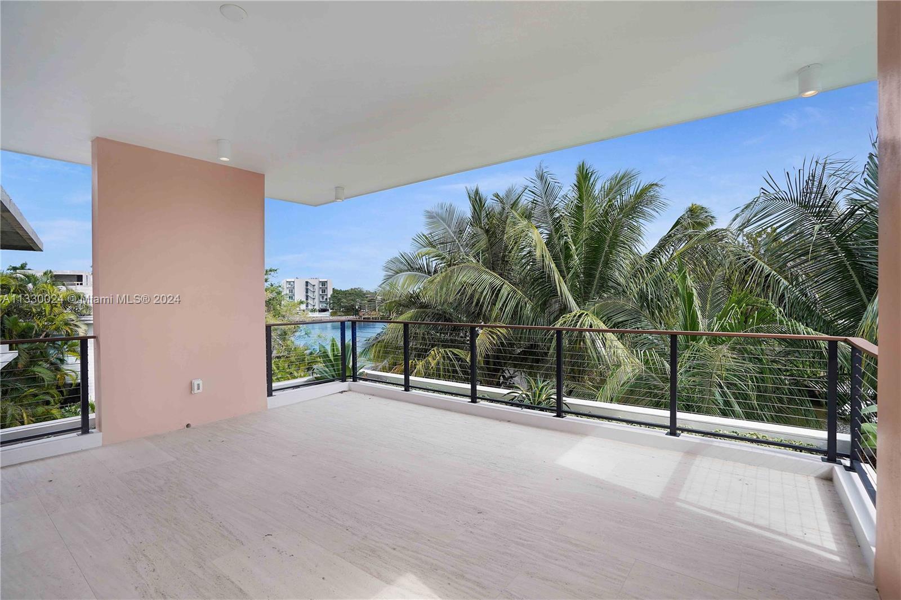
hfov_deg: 96.7
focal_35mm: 16
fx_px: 400
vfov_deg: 73.7
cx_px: 450
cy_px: 300
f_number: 4.5
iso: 100
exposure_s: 1/400
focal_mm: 16
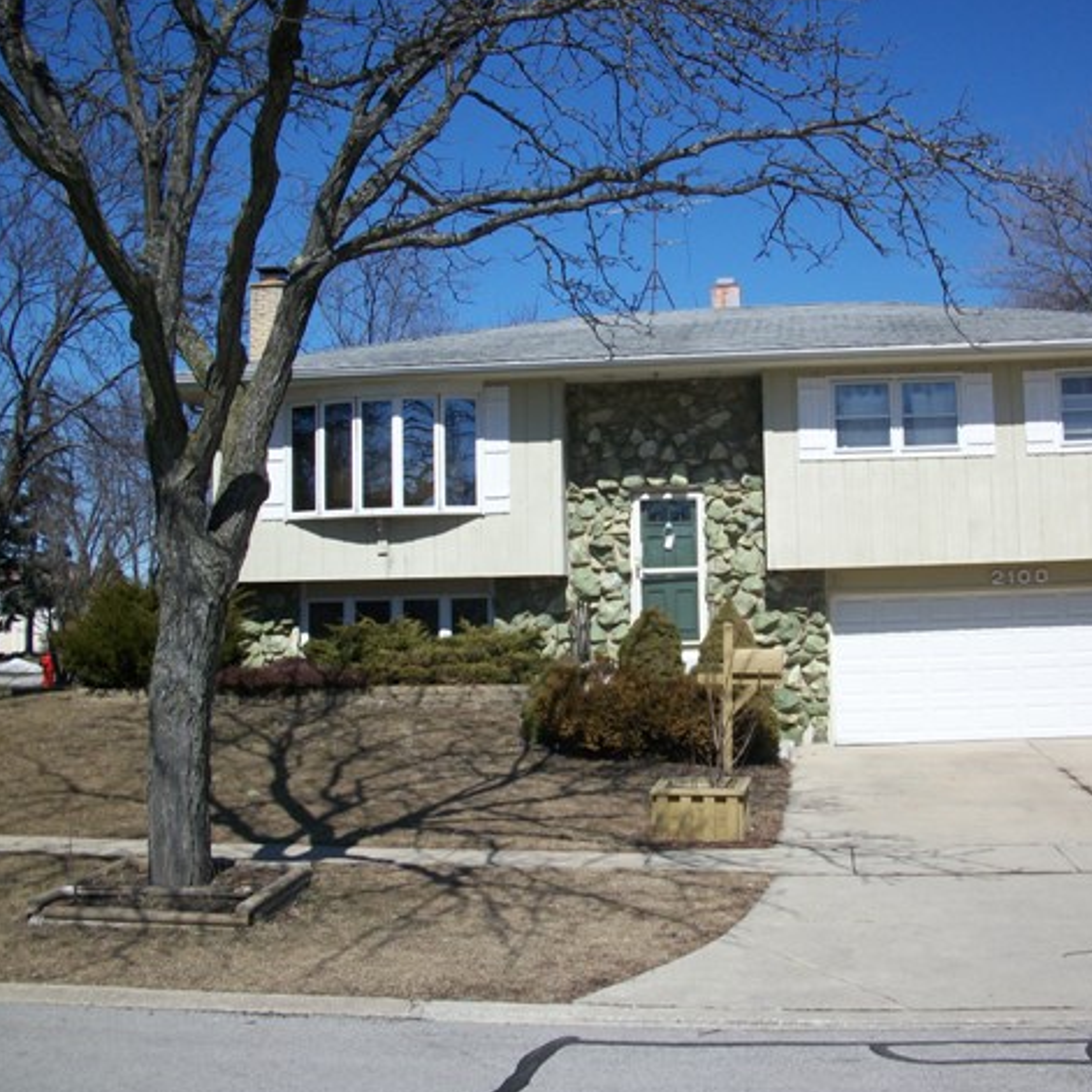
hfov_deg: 39.8
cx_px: 658
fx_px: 1499
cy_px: 552
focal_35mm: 42
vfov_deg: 40.0
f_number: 8.8
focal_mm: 6.3
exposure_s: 1/250
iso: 80
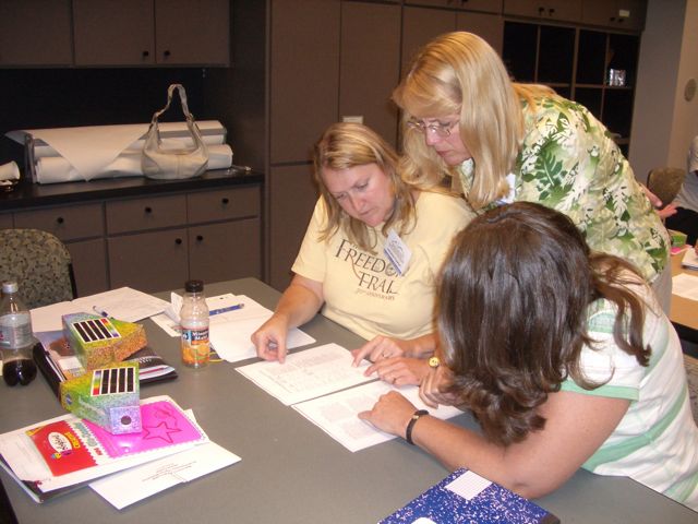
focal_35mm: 35
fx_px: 706
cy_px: 262
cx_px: 349
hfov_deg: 52.6
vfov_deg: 40.7
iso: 200
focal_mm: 5.8
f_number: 2.6
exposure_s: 1/60
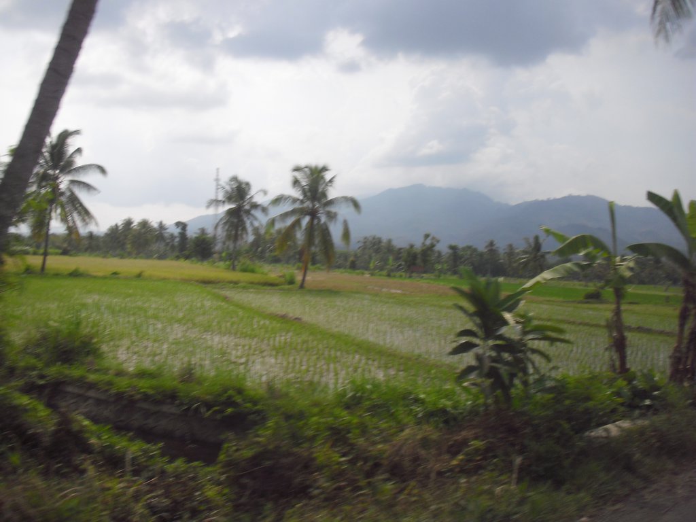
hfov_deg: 49.0
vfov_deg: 37.7
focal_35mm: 38
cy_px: 261
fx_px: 764
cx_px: 348
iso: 100
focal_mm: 6.2
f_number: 2.8
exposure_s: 1/200
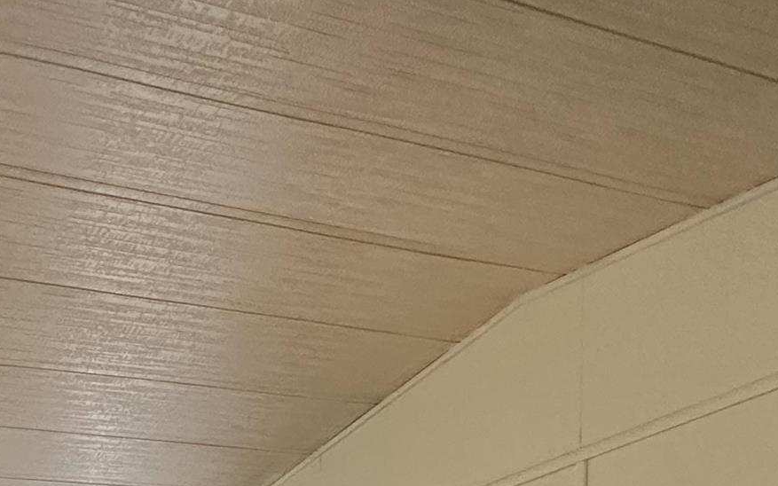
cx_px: 178
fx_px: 1102
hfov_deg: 37.7
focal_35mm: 52
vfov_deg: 18.4
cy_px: 921
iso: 250
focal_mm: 2.22
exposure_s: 1/60
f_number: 2.2
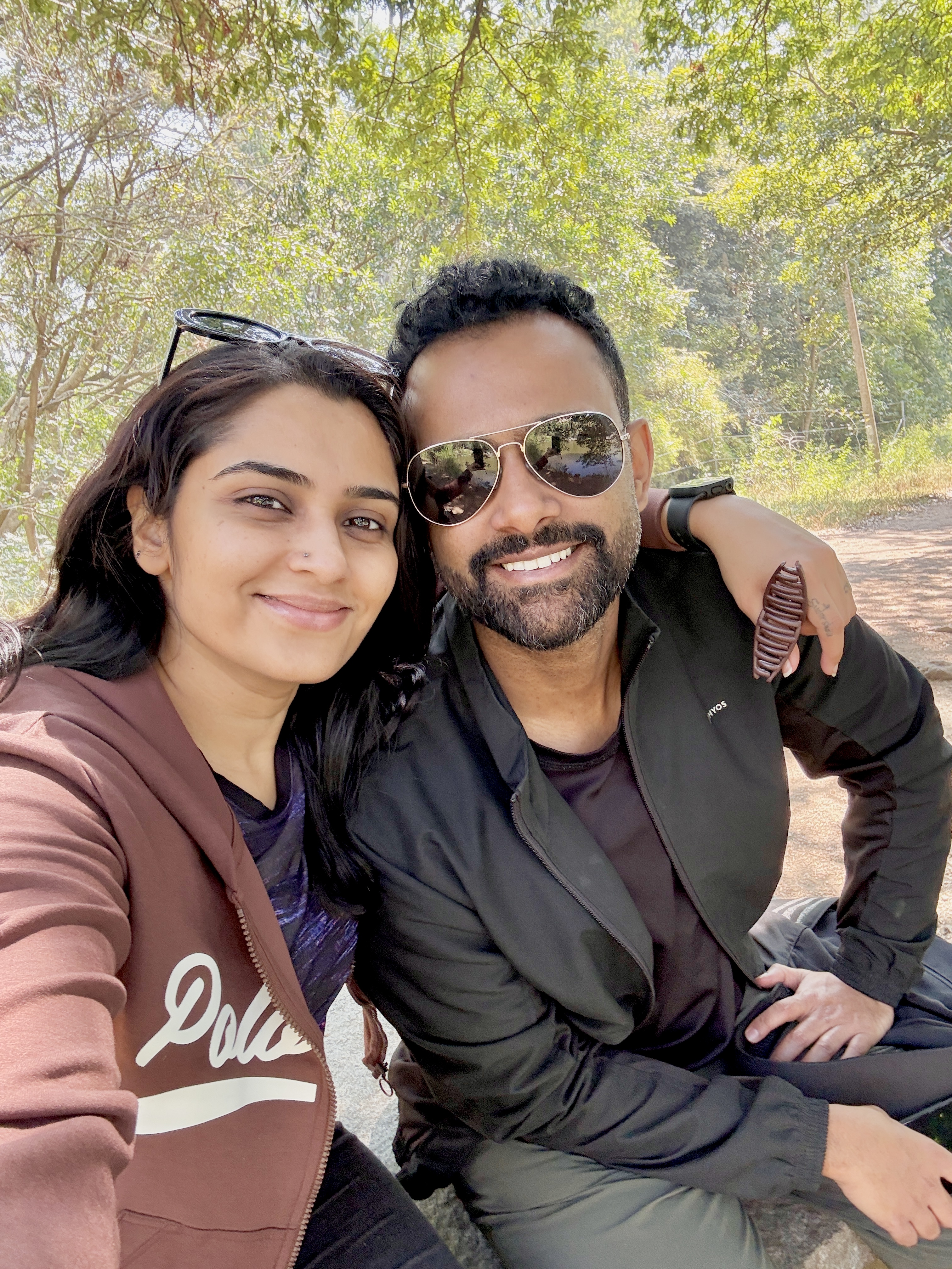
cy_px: 634
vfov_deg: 73.9
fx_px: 843
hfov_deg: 58.9
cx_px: 476
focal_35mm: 23
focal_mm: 2.69
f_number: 1.9
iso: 80
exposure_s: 1/61
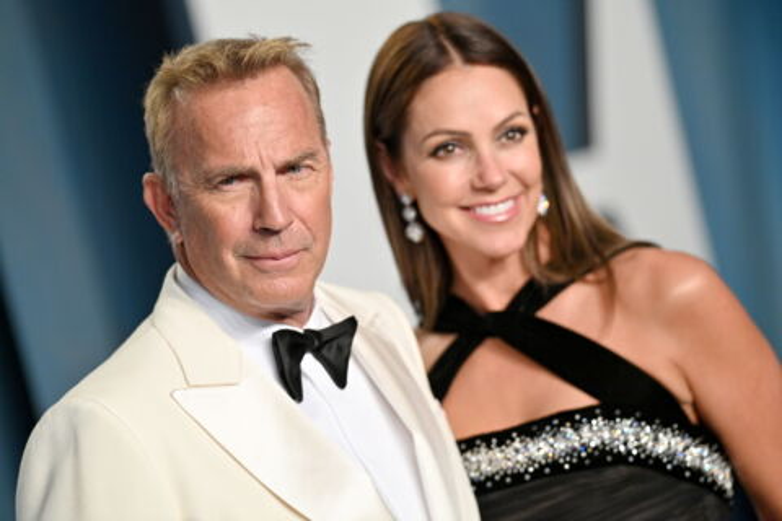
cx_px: 391
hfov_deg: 9.0
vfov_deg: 6.0
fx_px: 4996
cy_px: 260
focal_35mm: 230
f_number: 3.2
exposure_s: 1/1600
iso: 2000
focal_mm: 230
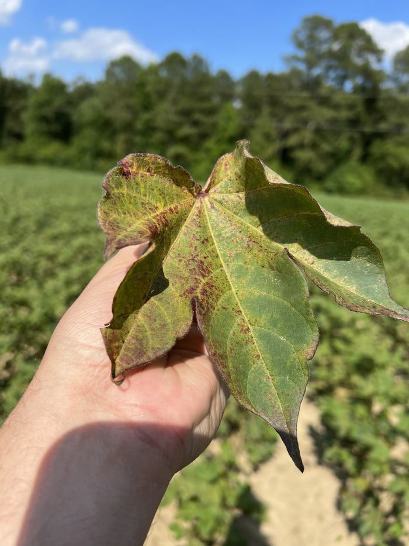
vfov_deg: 67.3
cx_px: 204
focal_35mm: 26
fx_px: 410
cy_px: 273
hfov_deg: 53.1
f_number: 1.5
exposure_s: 1/3460
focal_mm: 5.7
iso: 50
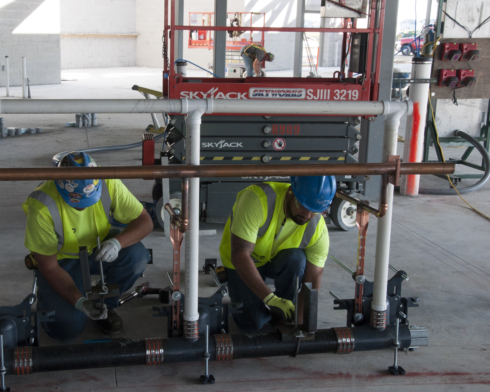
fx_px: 798
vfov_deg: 27.6
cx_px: 191
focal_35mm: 55
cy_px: 195
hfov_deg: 34.0
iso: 1600
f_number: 11
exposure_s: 1/125
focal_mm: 32
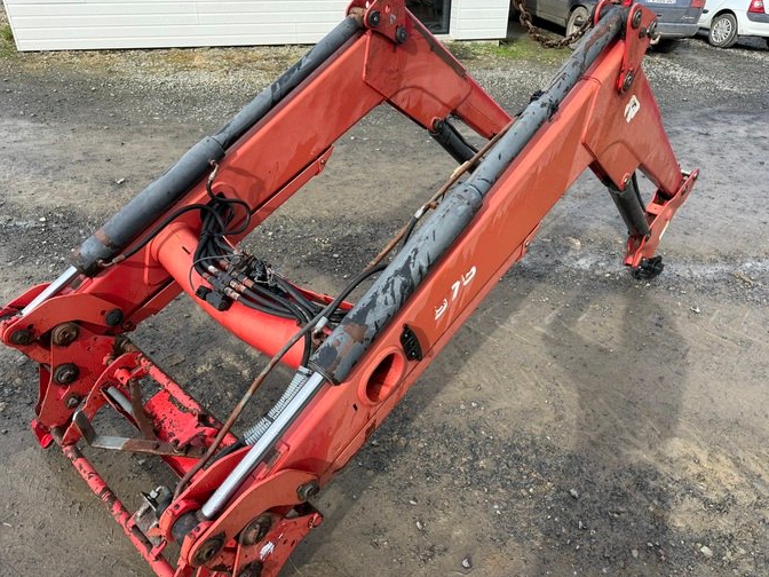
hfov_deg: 69.4
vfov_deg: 54.9
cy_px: 279
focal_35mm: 25
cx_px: 378
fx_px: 555
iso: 80
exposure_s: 1/1032
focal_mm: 6.76
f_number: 1.78
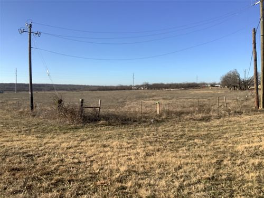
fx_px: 236
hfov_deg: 58.4
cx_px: 132
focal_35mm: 31
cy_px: 99
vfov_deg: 45.4
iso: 25
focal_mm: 3.3
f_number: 2.4
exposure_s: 1/1148
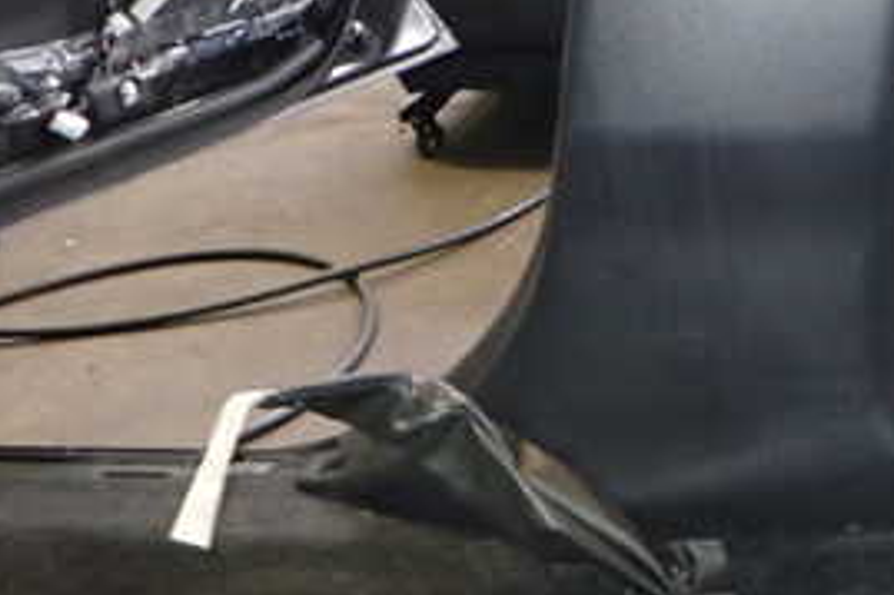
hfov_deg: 33.1
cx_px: 771
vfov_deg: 21.5
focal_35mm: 58
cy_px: -143
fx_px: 1439
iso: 500
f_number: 2
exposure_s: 1/30
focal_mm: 4.5
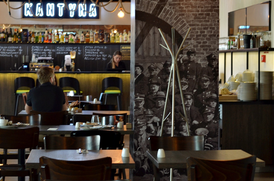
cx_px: 127
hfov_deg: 18.5
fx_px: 843
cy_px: 57
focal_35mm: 111
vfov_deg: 12.3
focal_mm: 50
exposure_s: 1/40
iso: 320
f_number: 4
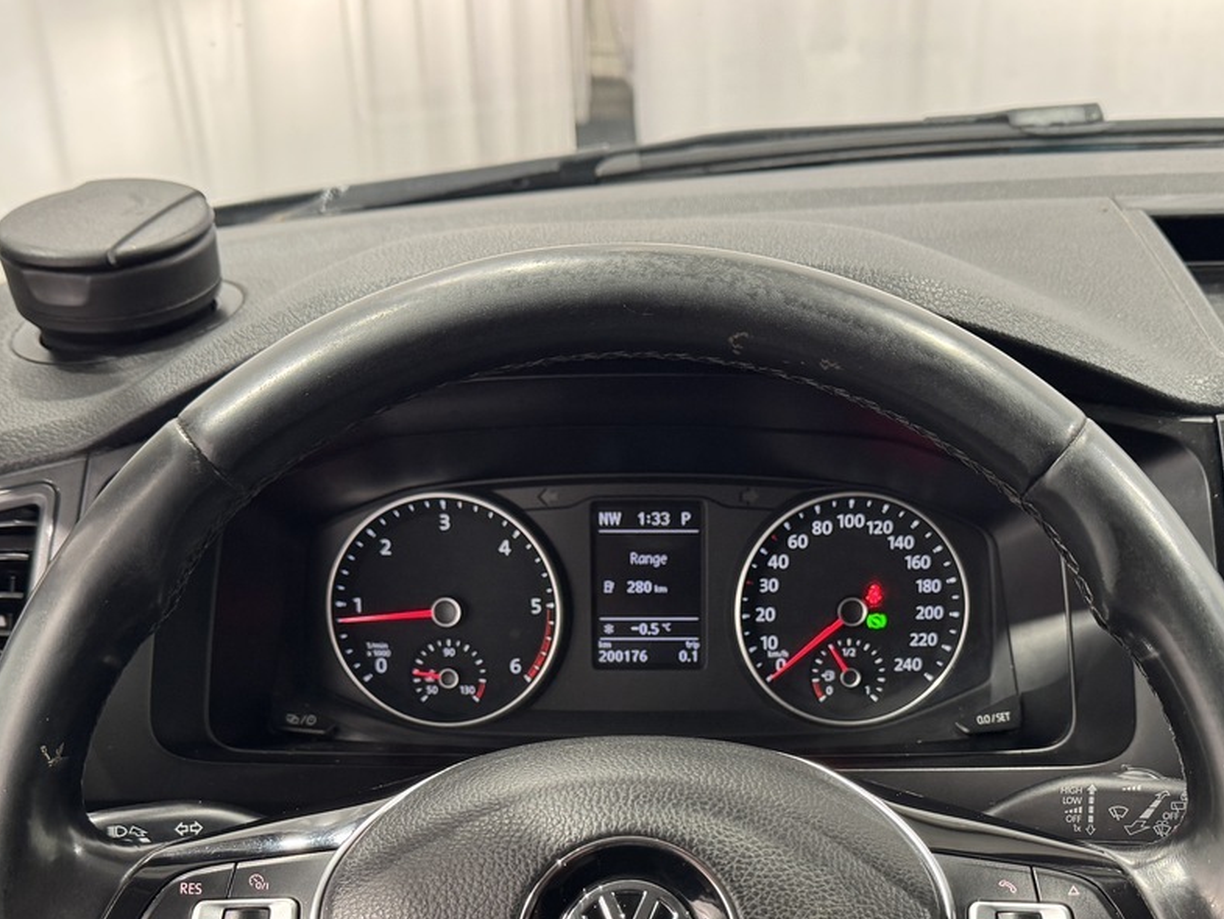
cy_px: 804
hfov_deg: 42.9
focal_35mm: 44
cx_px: 685
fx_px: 1556
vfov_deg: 31.5
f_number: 1.78
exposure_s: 1/50
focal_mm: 6.76
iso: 200
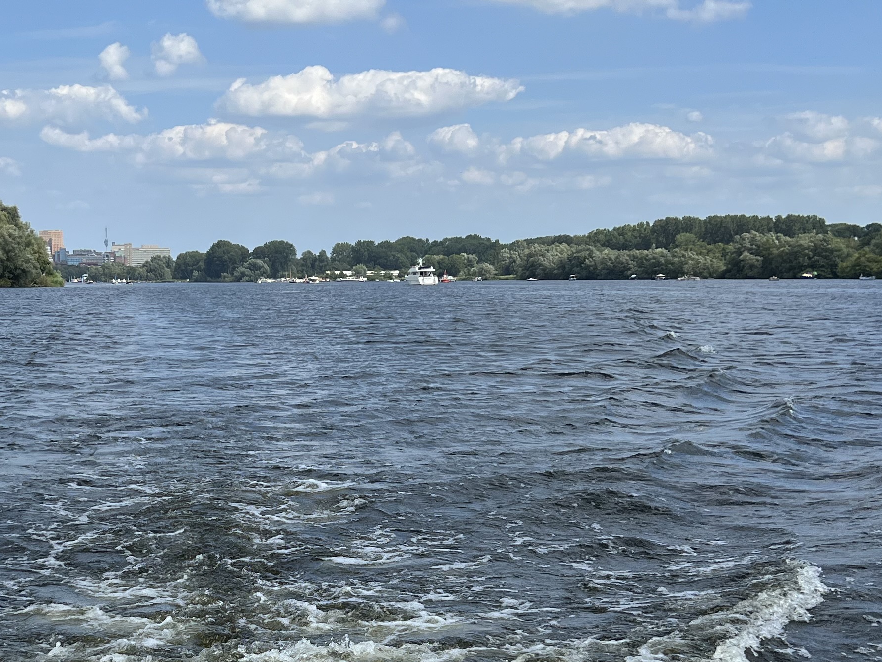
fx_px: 1503
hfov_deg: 32.2
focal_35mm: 59
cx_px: 237
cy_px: 553
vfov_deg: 24.3
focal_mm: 5.7
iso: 50
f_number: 1.5
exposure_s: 1/4444
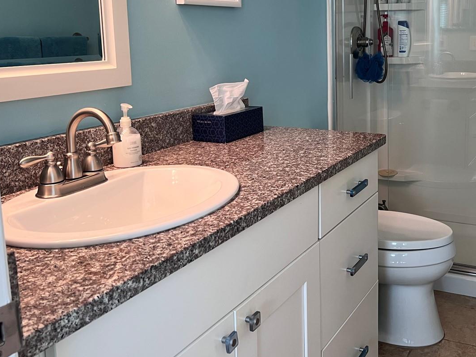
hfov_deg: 46.4
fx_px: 536
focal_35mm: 39
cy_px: 100
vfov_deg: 36.2
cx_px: 347
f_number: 1.5
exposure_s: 1/60
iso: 80
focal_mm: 5.7
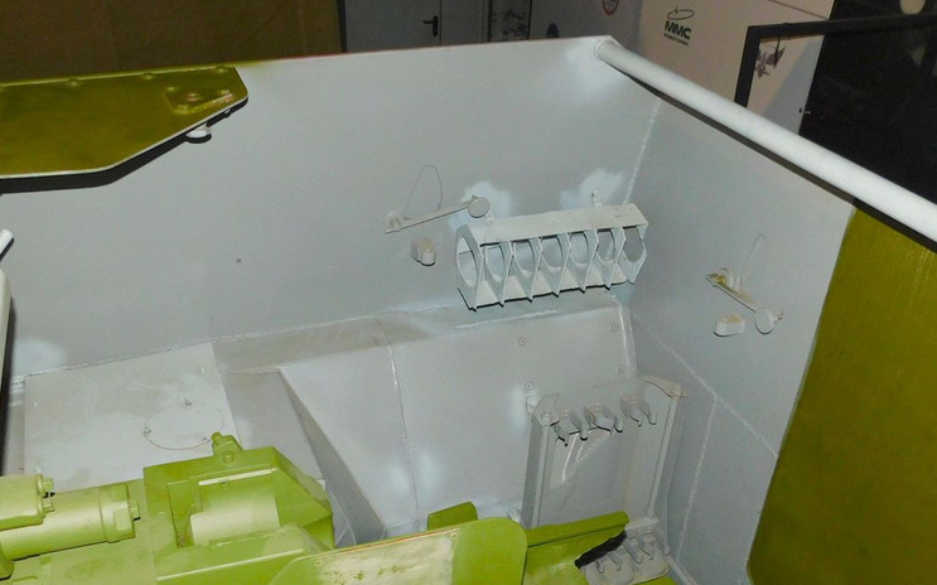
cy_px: 416
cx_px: 447
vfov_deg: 35.7
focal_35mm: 35
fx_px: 894
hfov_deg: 55.3
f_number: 3
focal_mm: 4
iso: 200
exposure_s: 1/30
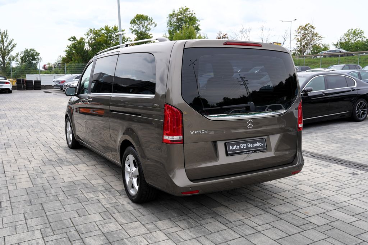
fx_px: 337
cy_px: 122
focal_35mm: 33
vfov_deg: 39.9
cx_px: 184
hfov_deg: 57.3
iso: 100
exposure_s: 1/250
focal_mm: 33
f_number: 7.1
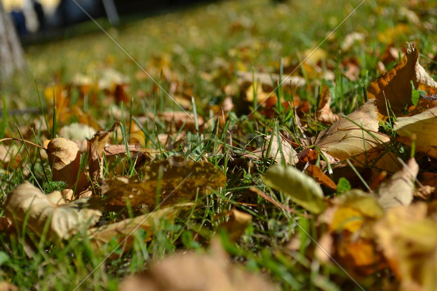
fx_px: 1001
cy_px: 146
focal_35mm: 82
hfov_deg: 24.6
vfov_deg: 16.6
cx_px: 218
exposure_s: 1/640
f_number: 8
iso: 200
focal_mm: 55
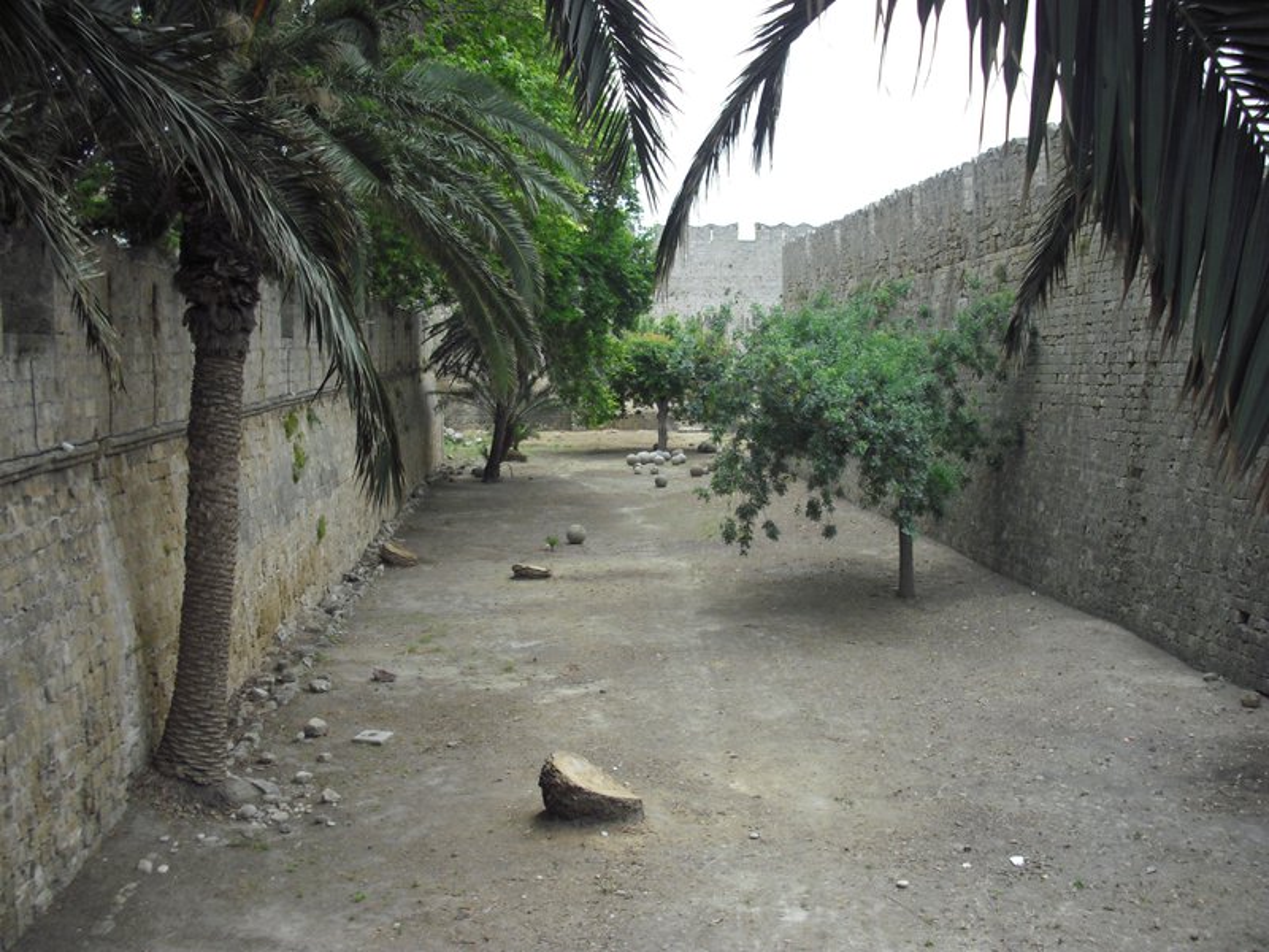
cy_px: 476
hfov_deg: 49.0
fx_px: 1393
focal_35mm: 38
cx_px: 634
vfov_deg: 37.7
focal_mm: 6.2
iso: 100
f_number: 8
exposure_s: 1/100
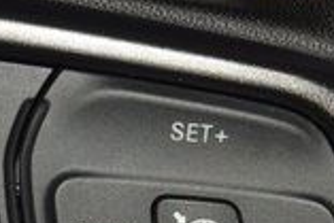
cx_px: 87
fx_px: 3984
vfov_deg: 3.2
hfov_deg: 4.8
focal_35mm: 429
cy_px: 194
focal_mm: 70
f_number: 8
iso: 100
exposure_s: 1/125
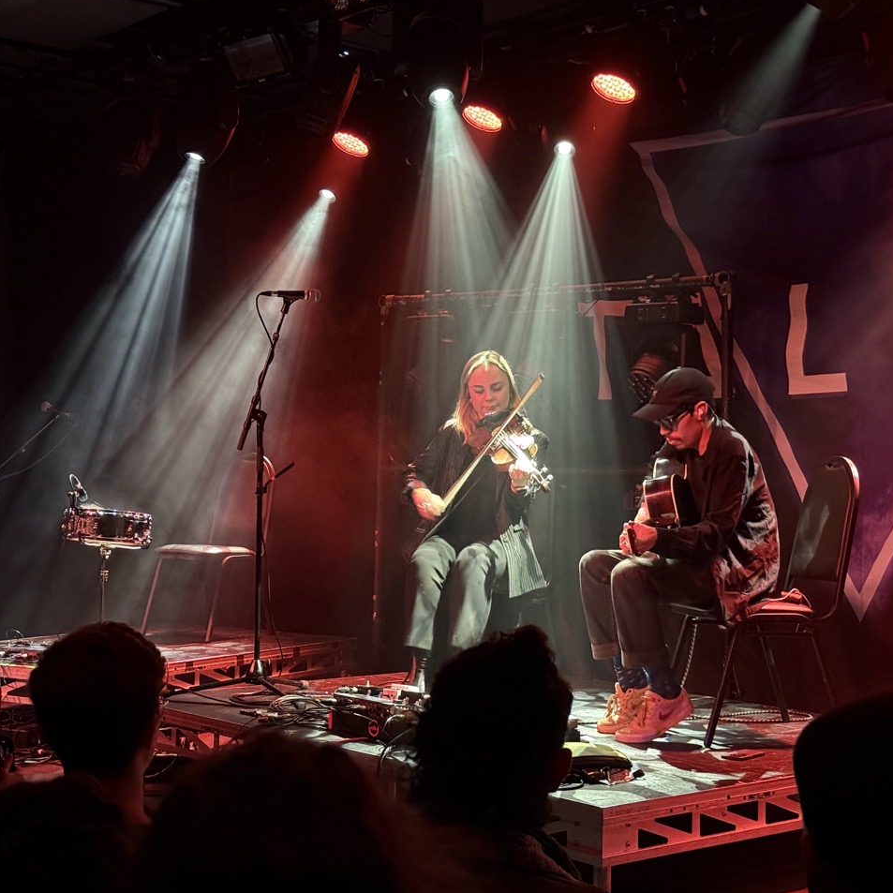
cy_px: 445
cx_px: 477
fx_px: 1664
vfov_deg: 30.0
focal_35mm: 57
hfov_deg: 30.0
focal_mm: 6.76
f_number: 1.78
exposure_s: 1/15
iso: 800
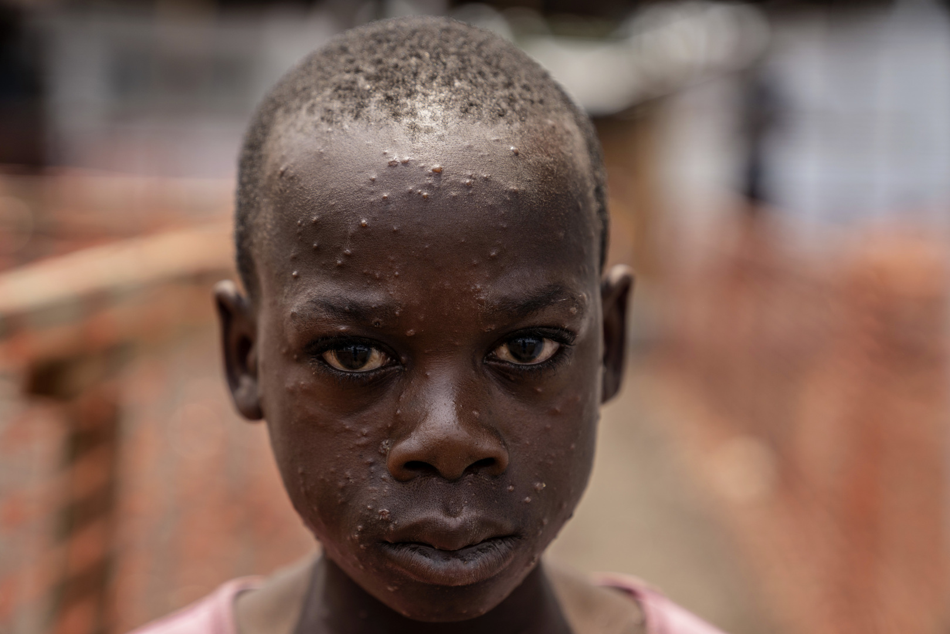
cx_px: 475
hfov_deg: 31.0
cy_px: 317
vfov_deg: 20.9
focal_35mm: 65
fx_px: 1715
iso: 64
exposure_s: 1/1000
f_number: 2.8
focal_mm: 65
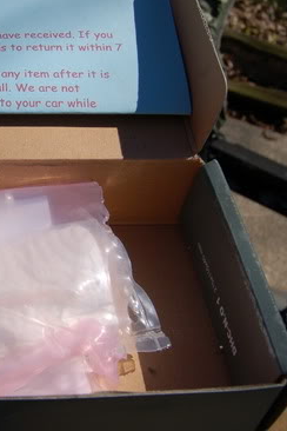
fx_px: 813
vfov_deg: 29.6
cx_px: -52
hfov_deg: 19.0
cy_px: 191
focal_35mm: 68
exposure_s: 1/500
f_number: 11
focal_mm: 26
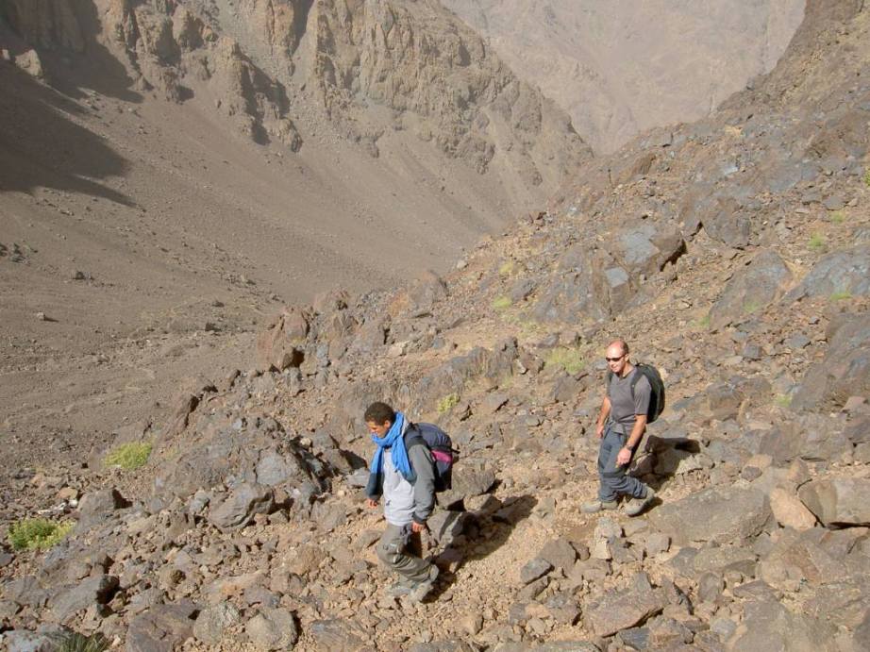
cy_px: 326
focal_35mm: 34
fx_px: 854
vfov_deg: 41.8
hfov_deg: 54.0
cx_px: 435
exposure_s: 1/250
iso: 50
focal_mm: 5.6
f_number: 4.7
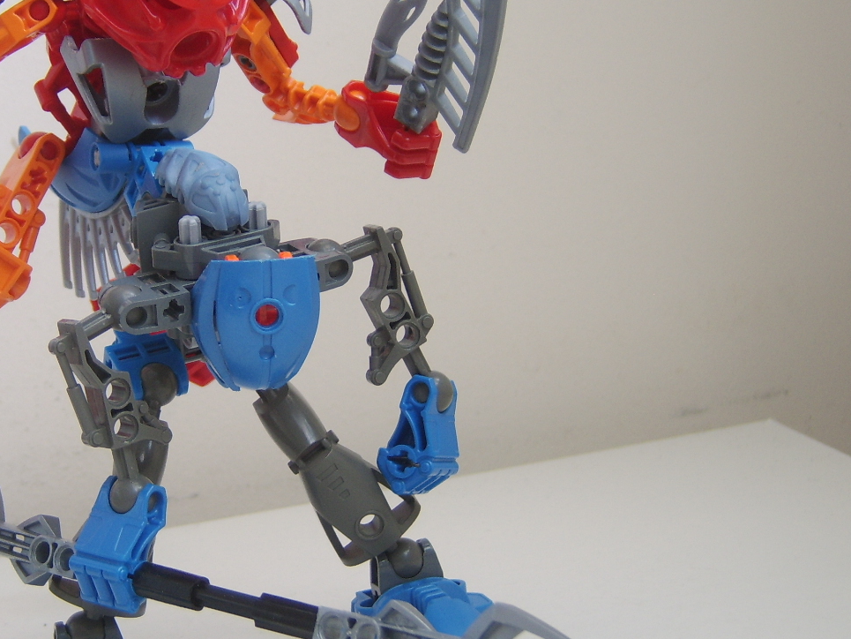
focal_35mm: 63
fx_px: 1549
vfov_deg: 23.2
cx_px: 224
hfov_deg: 30.3
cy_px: 248
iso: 71
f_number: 2.7
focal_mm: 9.86
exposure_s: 1/4
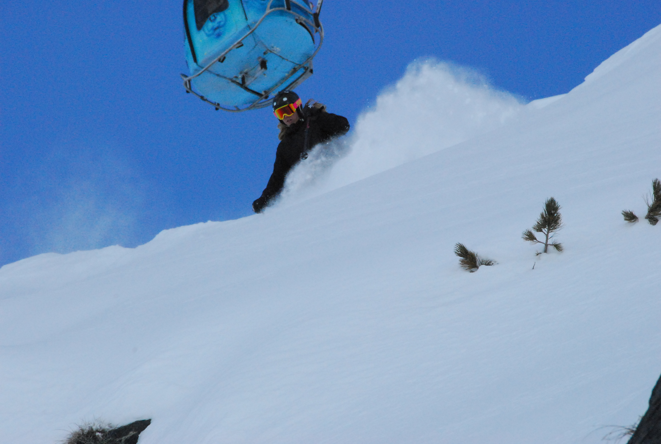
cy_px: 222
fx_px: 4692
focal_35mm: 255
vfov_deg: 5.4
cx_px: 330
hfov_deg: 8.1
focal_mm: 170
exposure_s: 1/800
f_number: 14
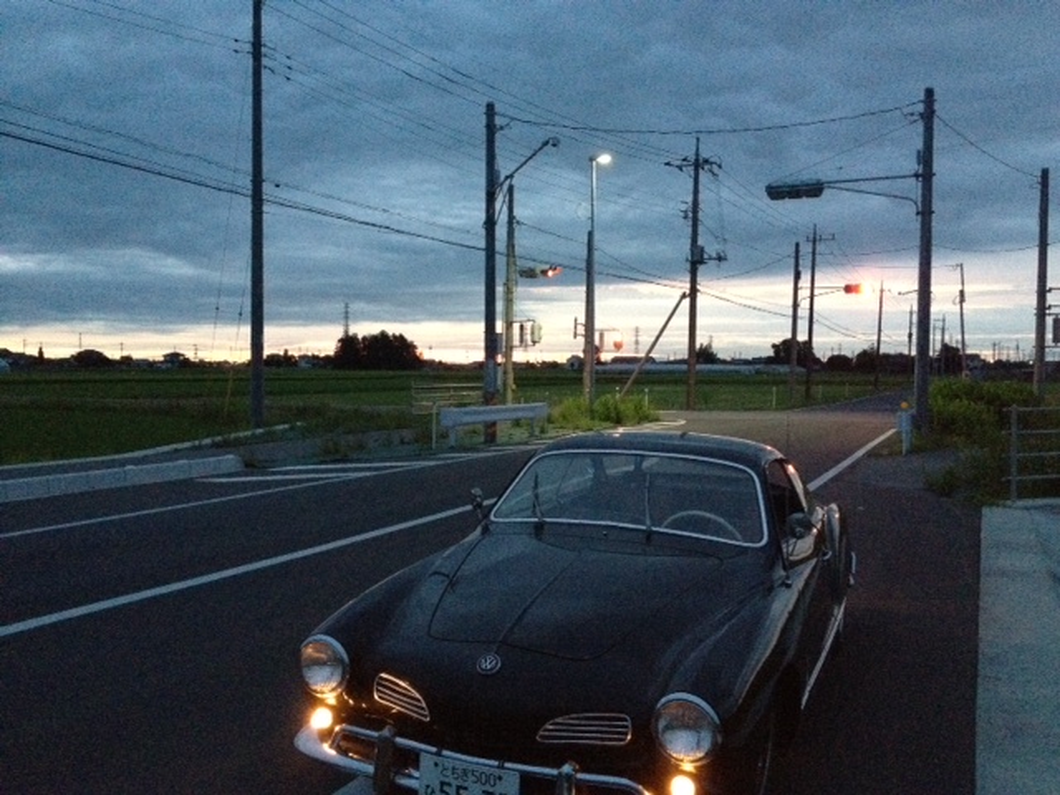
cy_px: 398
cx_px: 530
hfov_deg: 52.6
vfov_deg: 40.7
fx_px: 1072
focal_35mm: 35
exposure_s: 1/15
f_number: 2.4
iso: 800
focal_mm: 4.28
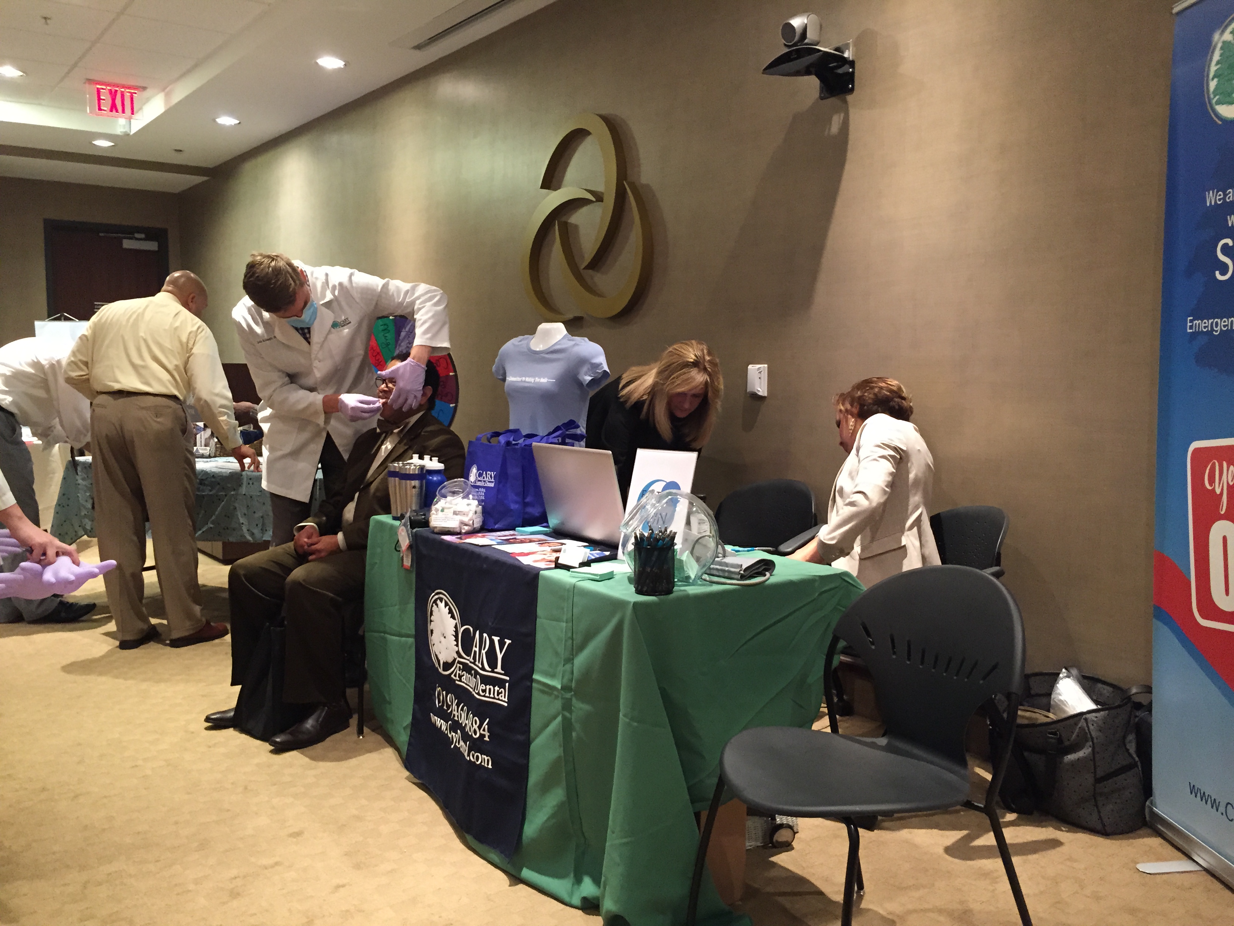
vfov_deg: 48.2
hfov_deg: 61.7
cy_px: 463
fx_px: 1034
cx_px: 617
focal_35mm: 29
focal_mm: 4.15
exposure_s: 1/30
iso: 200
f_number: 2.2
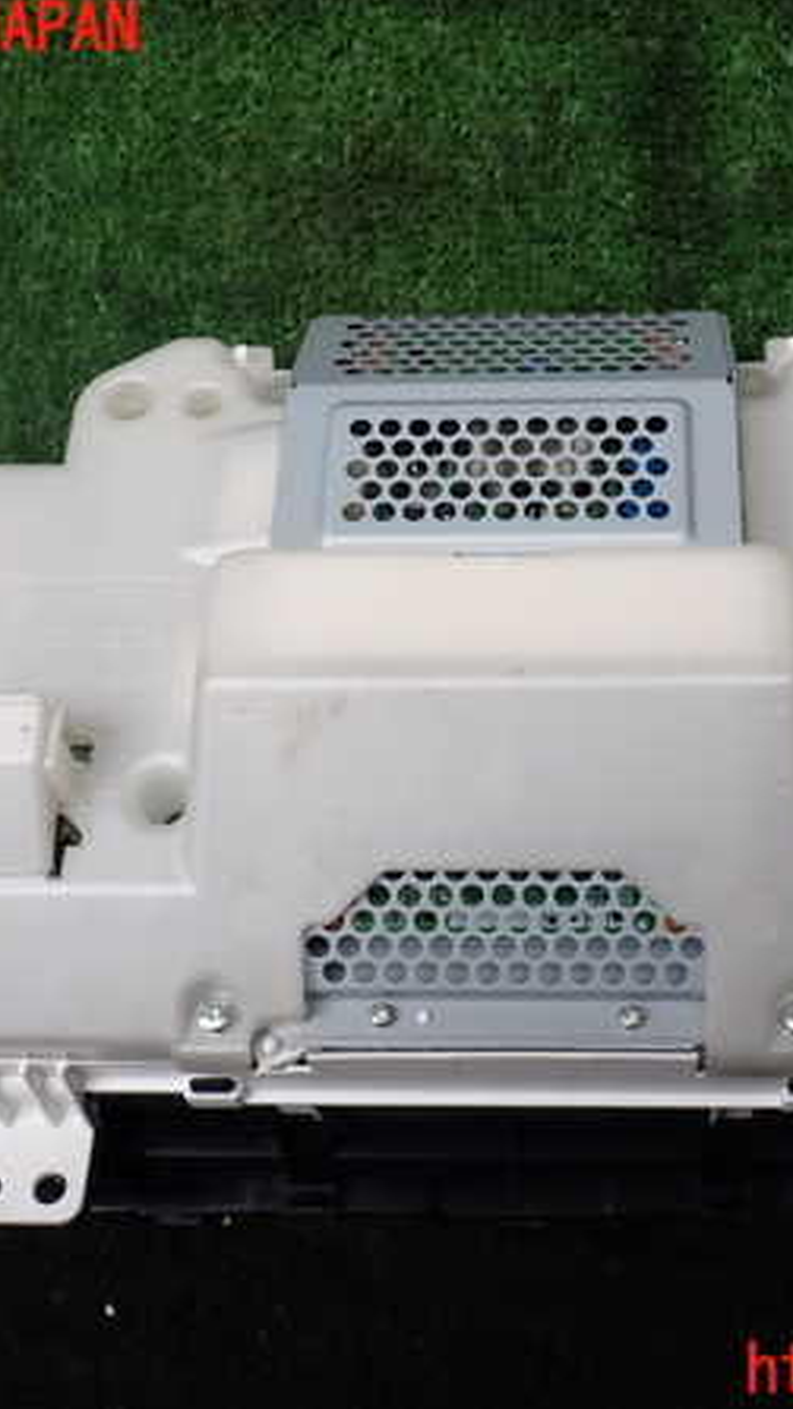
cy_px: 701
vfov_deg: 46.4
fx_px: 1644
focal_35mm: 44
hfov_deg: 27.0
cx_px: 512
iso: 100
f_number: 3.2
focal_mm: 5.4
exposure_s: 1/160
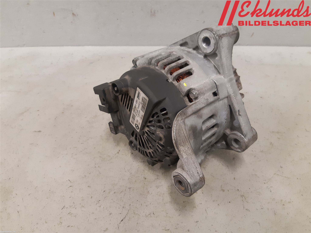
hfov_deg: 67.3
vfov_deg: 53.1
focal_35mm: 26
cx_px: 156
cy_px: 116
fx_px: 234
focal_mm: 3.93
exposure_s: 1/50
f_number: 1.7
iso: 200
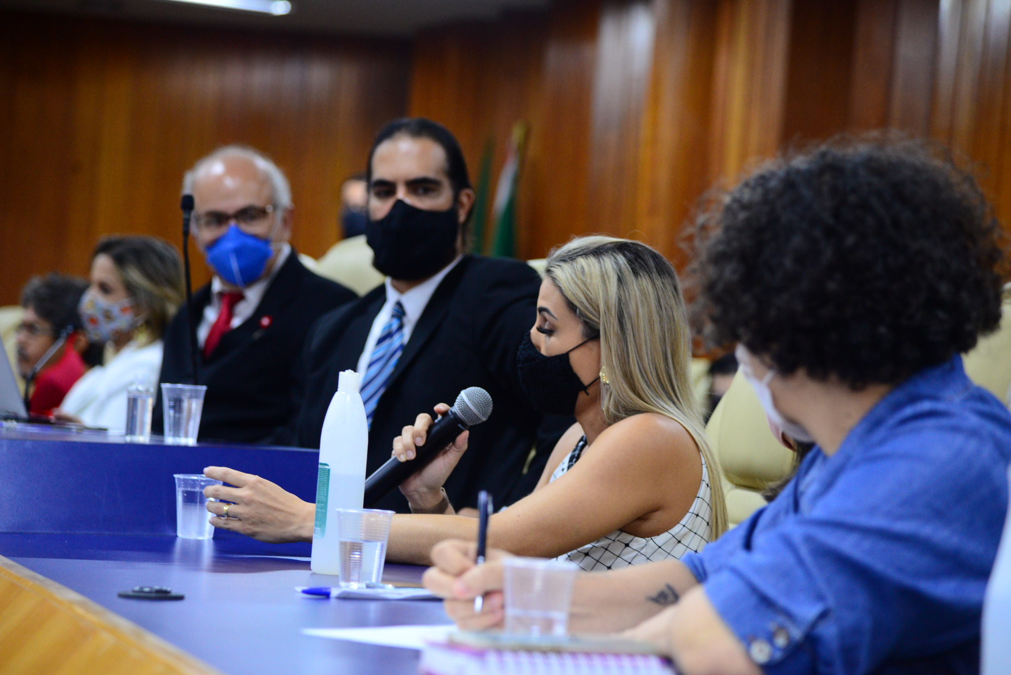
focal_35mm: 120
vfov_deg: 11.4
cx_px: 506
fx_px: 3371
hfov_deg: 17.1
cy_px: 338
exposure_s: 1/60
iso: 2000
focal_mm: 120
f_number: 4
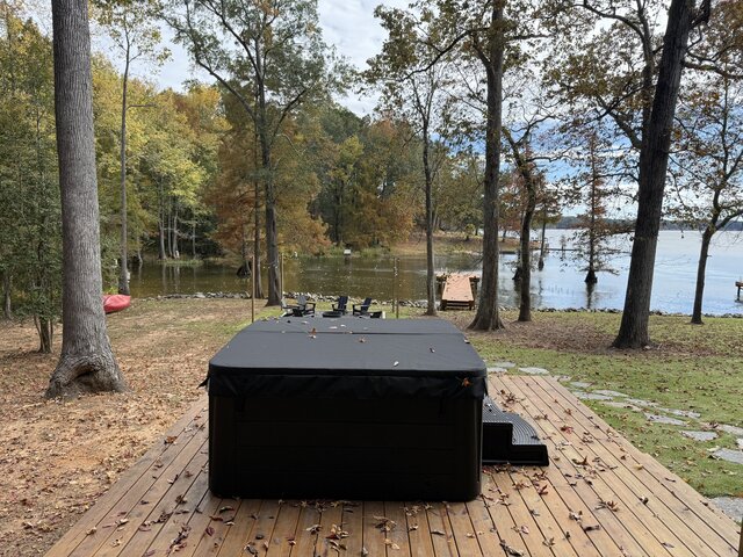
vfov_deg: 56.8
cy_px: 278
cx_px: 372
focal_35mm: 24
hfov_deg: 71.6
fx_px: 515
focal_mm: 6.76
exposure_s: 1/1410
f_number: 1.78
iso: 100
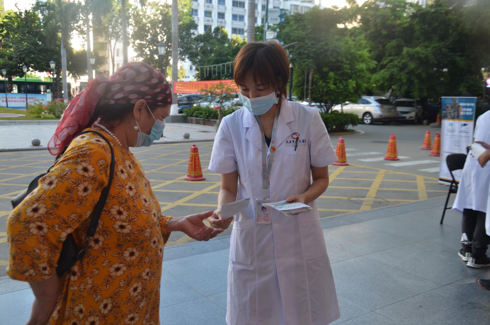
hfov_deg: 53.2
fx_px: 489
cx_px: 245
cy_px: 162
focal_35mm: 36
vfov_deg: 36.7
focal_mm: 24
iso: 200
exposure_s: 1/125
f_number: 5.6
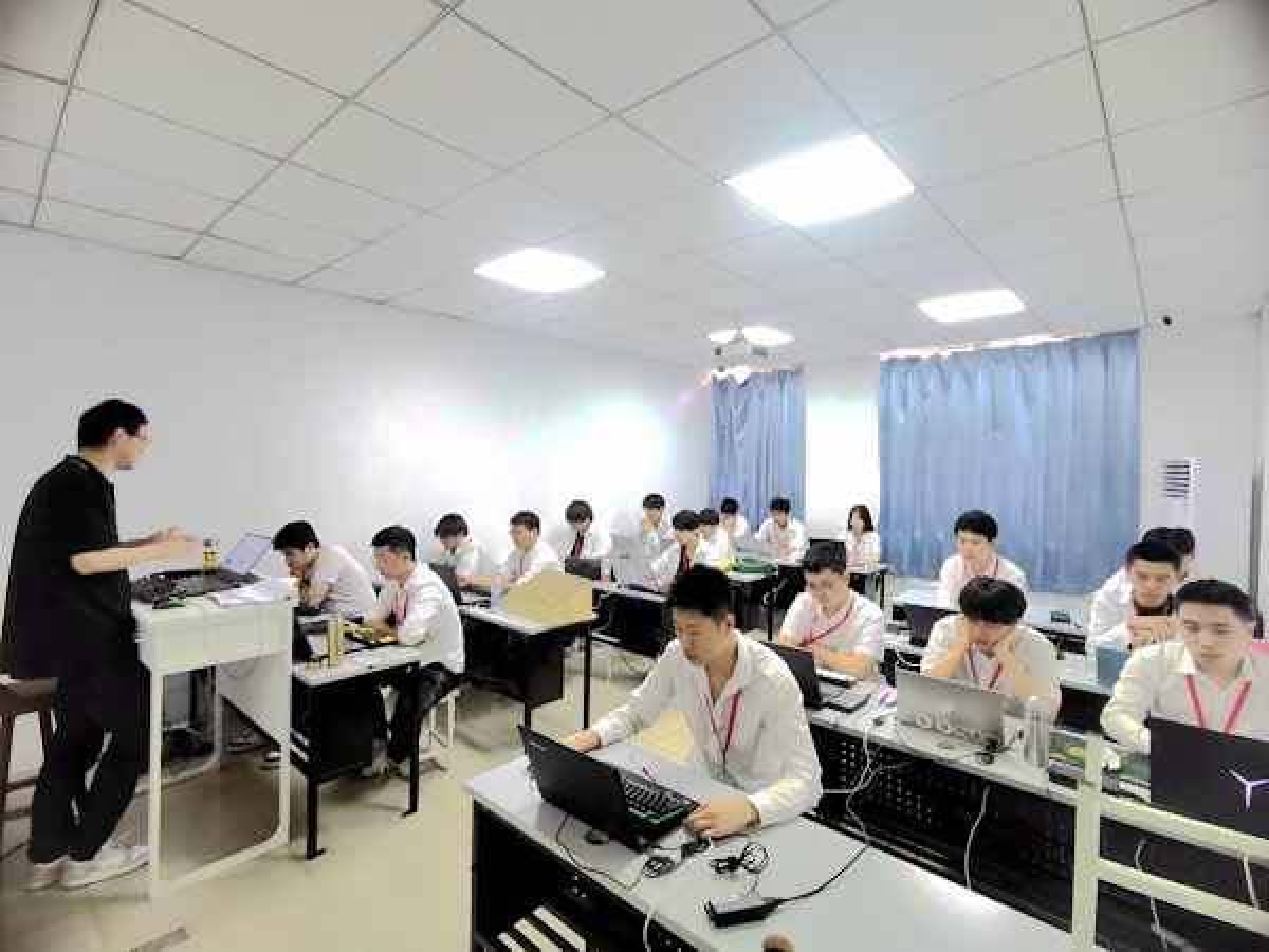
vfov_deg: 74.7
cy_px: 476
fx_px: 623
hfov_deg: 91.0
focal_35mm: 17
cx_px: 634
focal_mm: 2.26
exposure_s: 1/50
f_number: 2.2
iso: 160
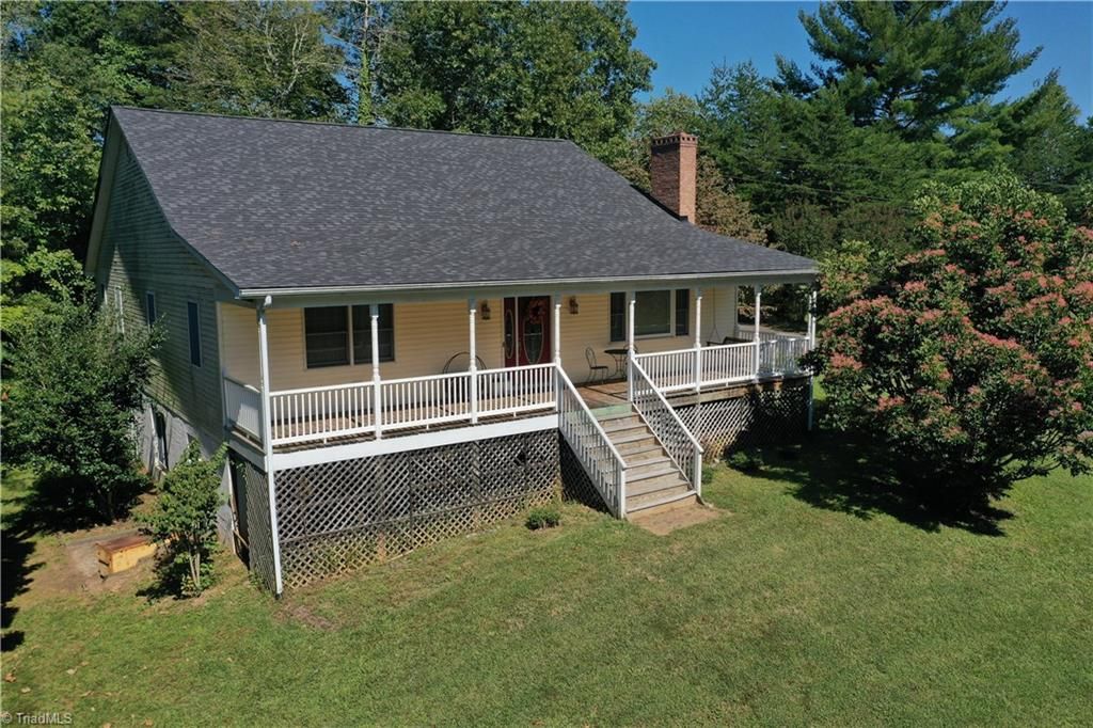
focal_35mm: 28
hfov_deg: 65.5
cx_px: 546
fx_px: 850
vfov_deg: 46.4
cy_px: 364
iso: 100
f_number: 6.3
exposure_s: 1/640
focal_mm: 10.26
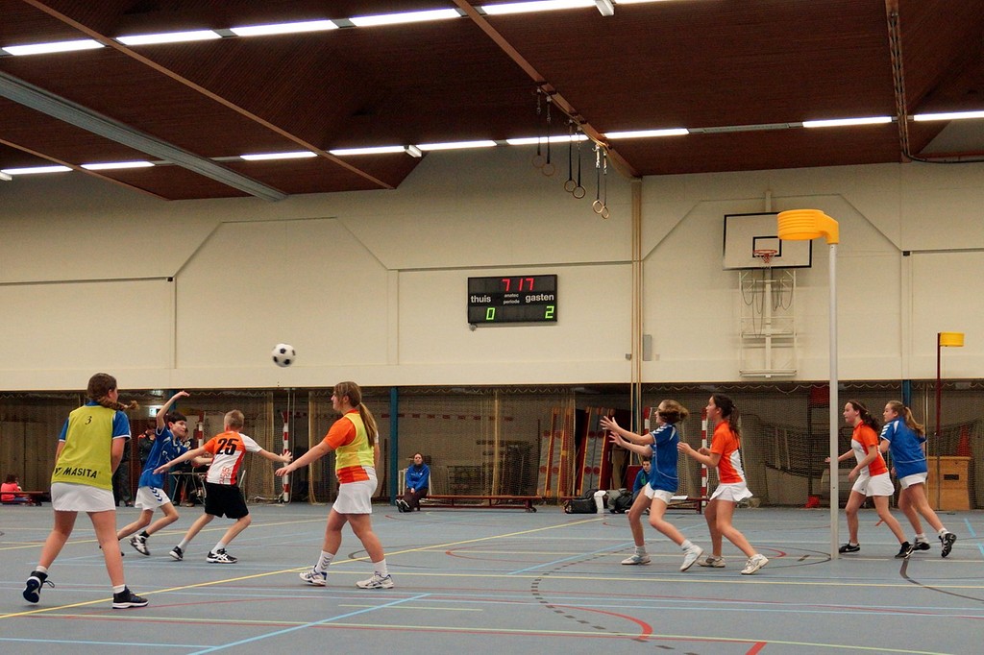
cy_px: 328
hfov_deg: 57.2
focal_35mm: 33
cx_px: 492
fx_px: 902
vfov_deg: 39.9
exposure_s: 1/200
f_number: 2.8
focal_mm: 22
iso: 1600
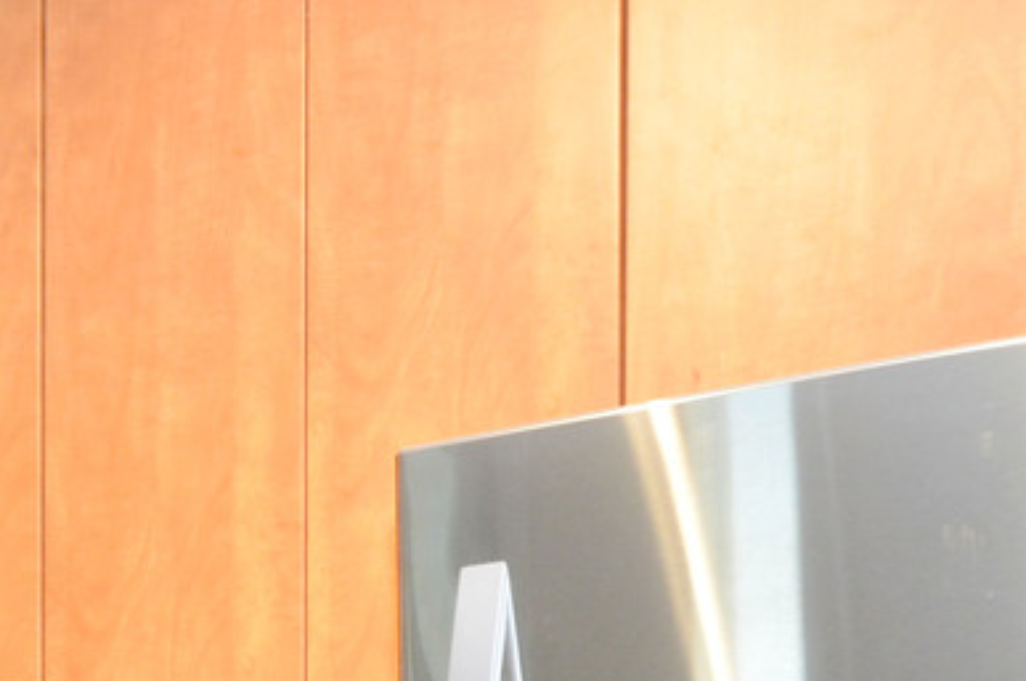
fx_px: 2337
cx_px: -213
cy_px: 1065
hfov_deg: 22.7
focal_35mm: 82
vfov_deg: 15.2
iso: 800
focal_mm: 13
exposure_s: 1/25
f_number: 6.3
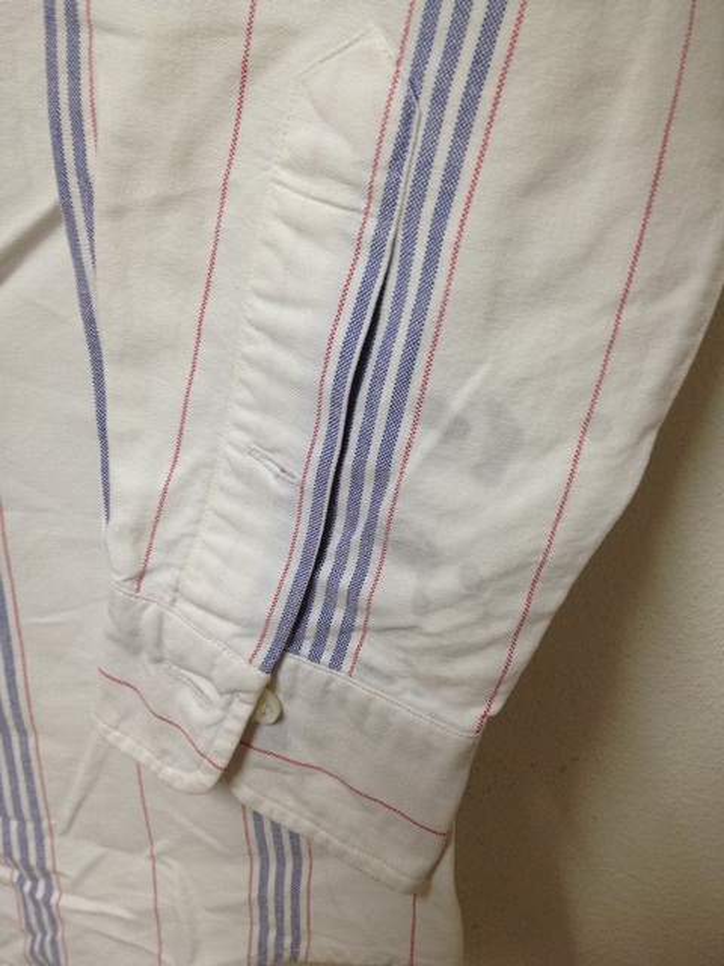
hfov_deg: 40.7
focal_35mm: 35
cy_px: 483
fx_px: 976
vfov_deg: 52.6
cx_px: 362
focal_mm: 4.28
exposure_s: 1/20
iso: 125
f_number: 2.4
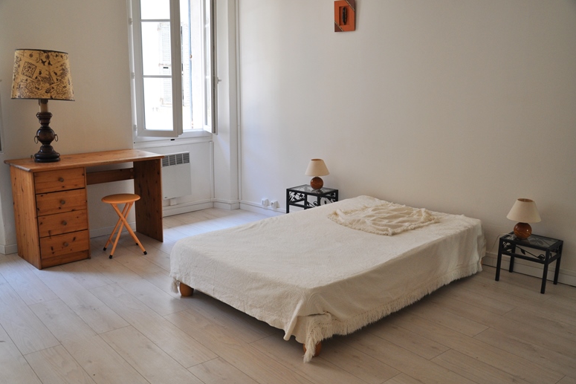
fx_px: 544
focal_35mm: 34
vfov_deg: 38.9
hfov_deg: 55.8
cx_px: 282
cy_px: 196
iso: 400
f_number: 4
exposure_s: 1/60
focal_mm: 22
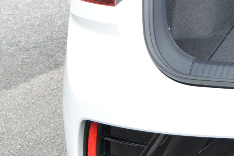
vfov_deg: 9.0
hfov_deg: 12.4
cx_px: 412
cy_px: 2
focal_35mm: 152
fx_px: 988
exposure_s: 1/160
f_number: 6.3
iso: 320
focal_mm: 25
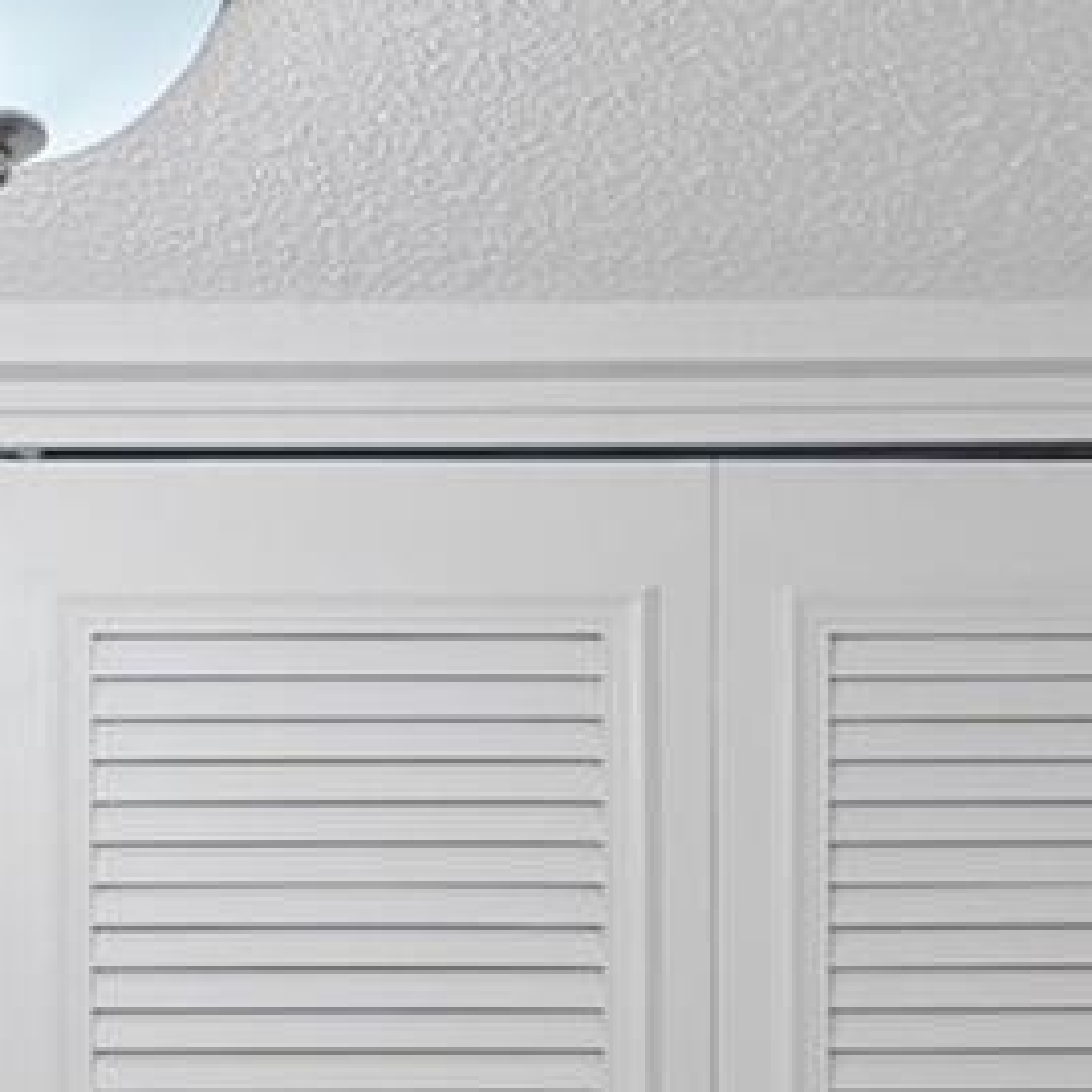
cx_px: -8
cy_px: 1806
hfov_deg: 19.6
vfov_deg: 17.4
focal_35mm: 86
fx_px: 3069
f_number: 8
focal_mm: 17
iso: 320
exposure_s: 1/6
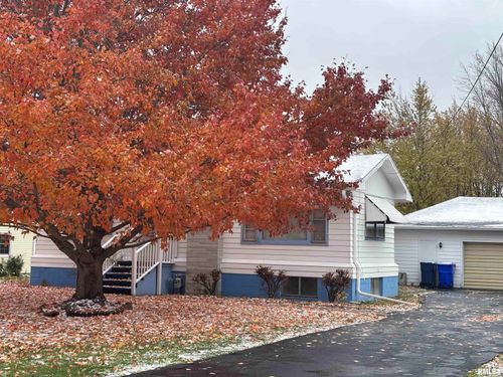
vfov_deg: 28.0
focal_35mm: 52
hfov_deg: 36.8
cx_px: 252
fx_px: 756
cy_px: 188
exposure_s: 1/831
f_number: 1.6
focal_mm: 5.96
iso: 32
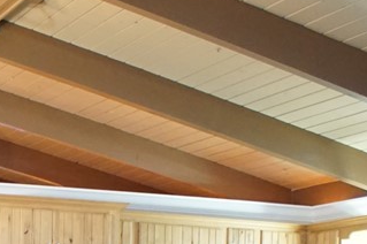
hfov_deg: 20.7
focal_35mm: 92
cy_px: 399
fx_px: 937
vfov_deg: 13.7
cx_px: -69
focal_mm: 18
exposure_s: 1/30
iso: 3200
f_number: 3.5
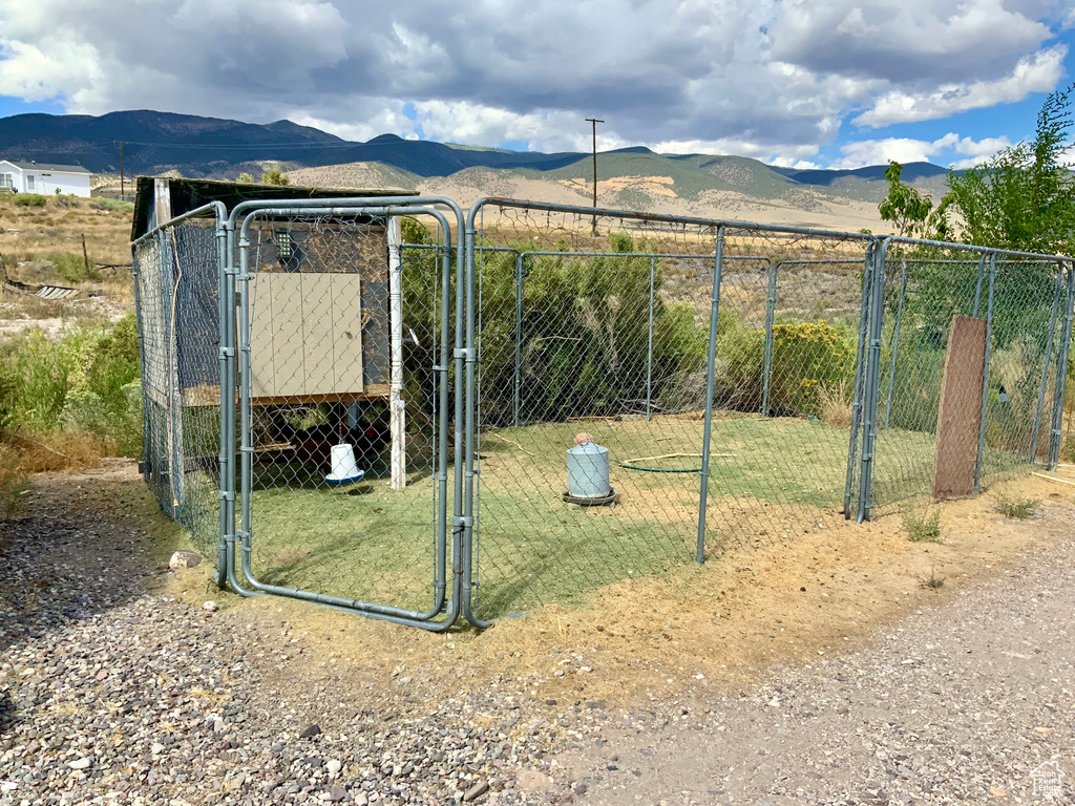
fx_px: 901
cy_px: 403
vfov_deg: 48.2
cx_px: 538
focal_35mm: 29
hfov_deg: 61.7
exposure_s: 1/1577
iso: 16
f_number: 1.8
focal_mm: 3
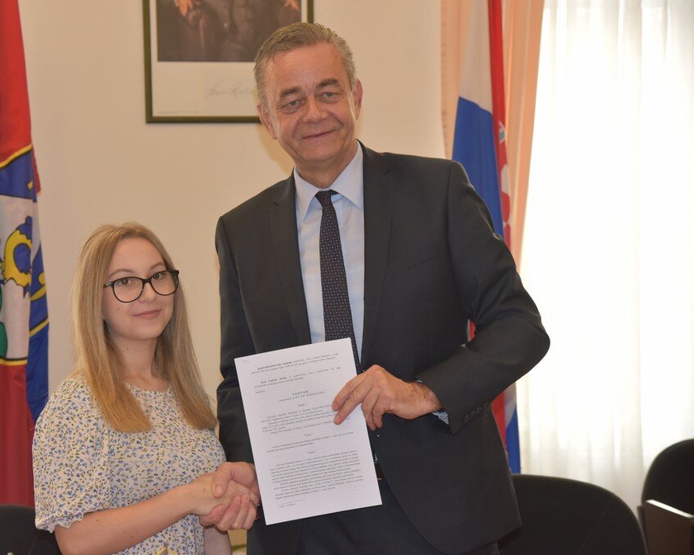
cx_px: 275
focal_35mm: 80
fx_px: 1643
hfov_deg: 23.8
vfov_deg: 19.2
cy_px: 276
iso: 2000
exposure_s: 1/100
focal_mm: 70
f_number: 6.3
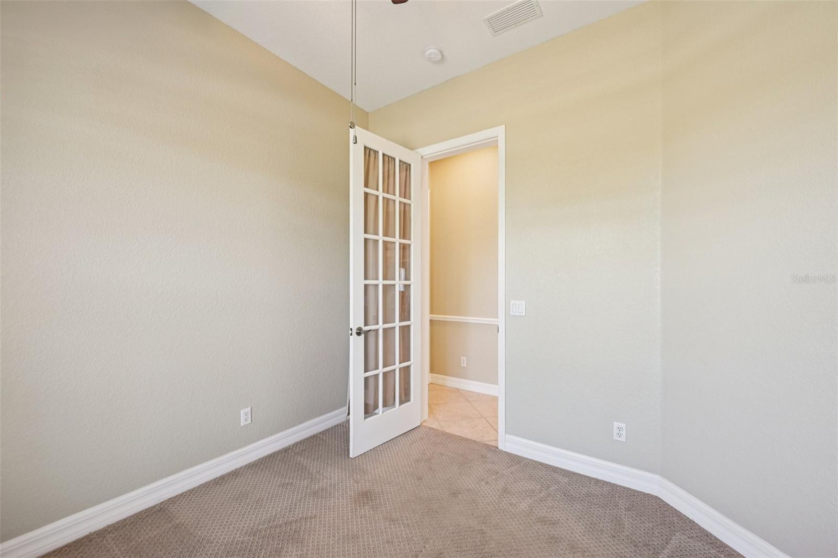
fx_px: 326
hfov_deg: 104.3
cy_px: 279
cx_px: 419
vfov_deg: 81.2
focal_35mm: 14
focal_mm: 14
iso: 400
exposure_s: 1/13
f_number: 8
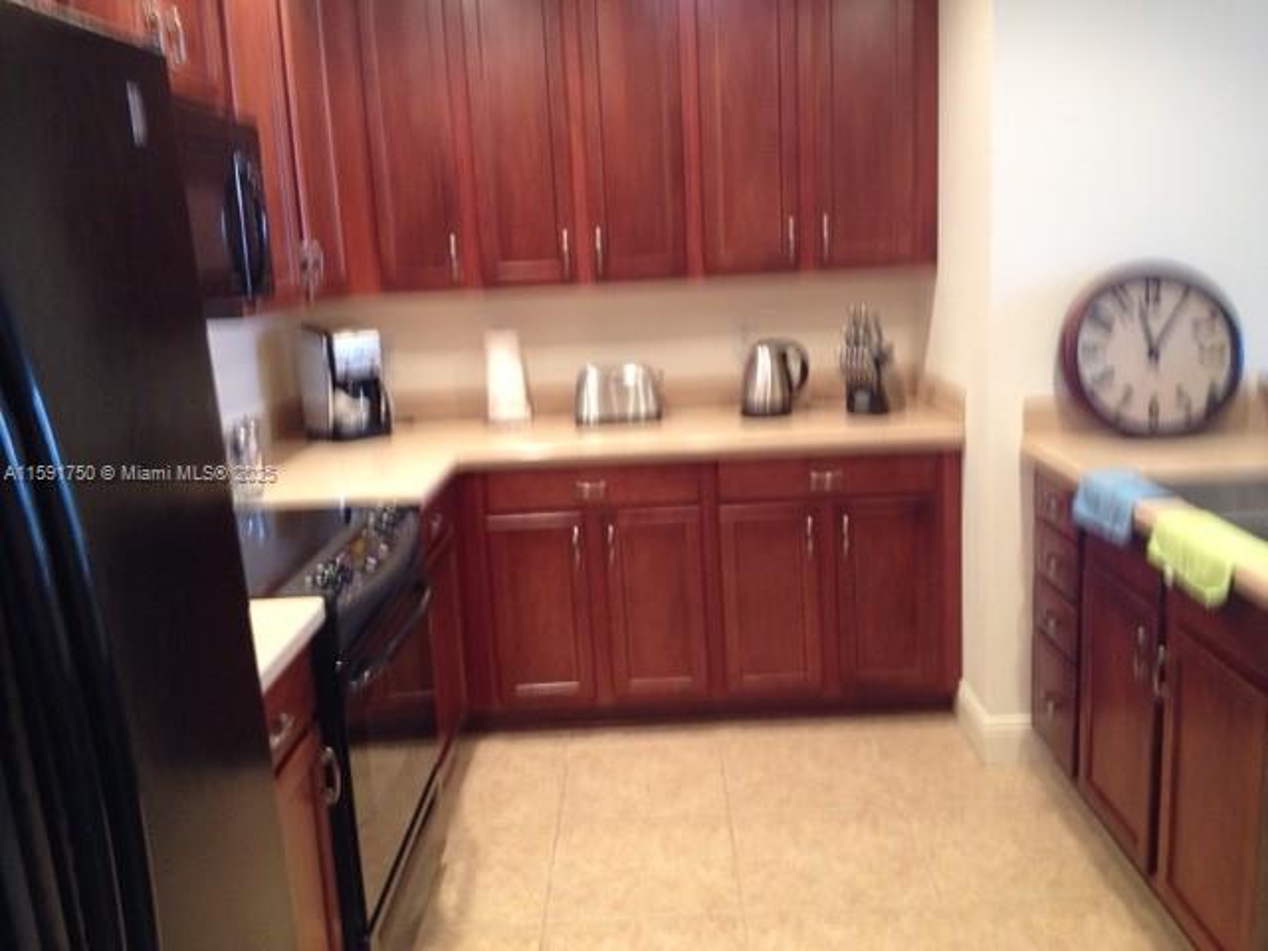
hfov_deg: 52.6
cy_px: 476
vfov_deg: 40.7
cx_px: 634
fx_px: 1282
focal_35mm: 35
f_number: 2.4
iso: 200
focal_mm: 4.28
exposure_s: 1/20
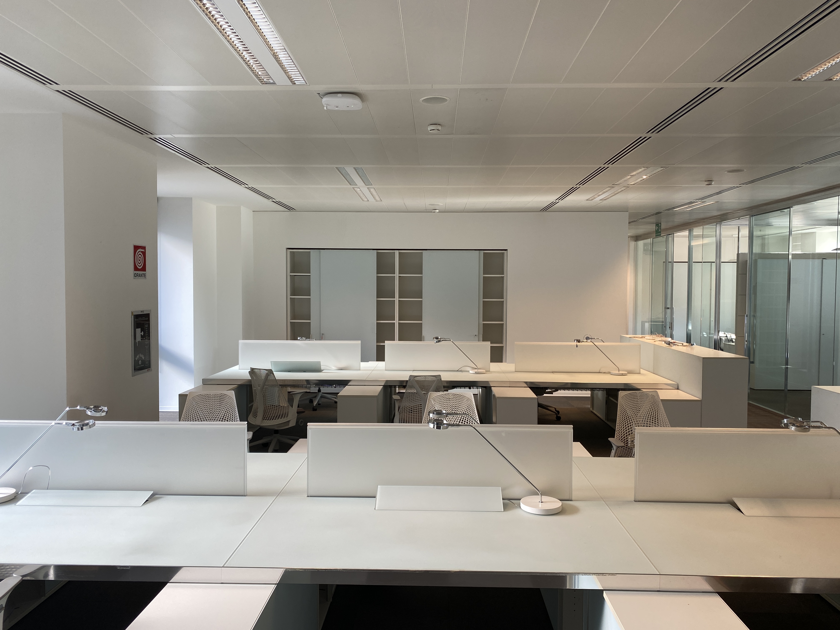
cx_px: 420
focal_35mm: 26
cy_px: 315
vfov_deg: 53.1
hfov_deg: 67.3
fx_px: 631
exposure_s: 1/100
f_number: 1.8
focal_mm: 4.25
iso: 40
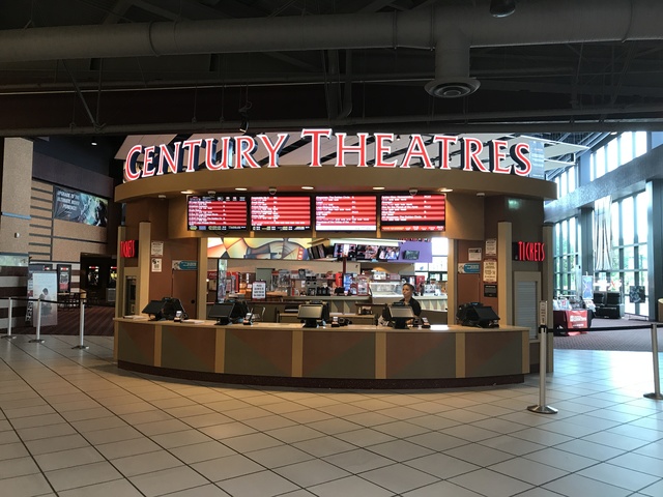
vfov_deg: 49.7
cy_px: 248
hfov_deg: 63.4
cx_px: 332
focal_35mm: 28
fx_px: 536
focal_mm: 3.99
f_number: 1.8
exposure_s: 1/20
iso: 40
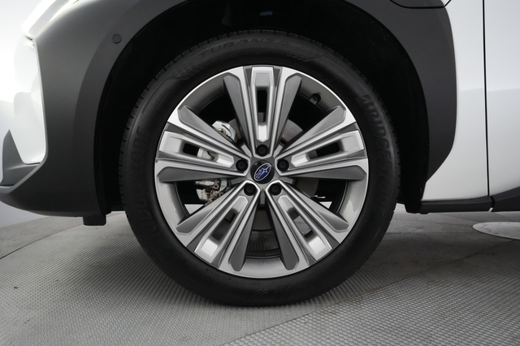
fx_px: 375
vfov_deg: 49.5
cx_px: 260
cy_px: 173
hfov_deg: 69.4
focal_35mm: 26
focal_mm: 26
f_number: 9
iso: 12800
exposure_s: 1/100
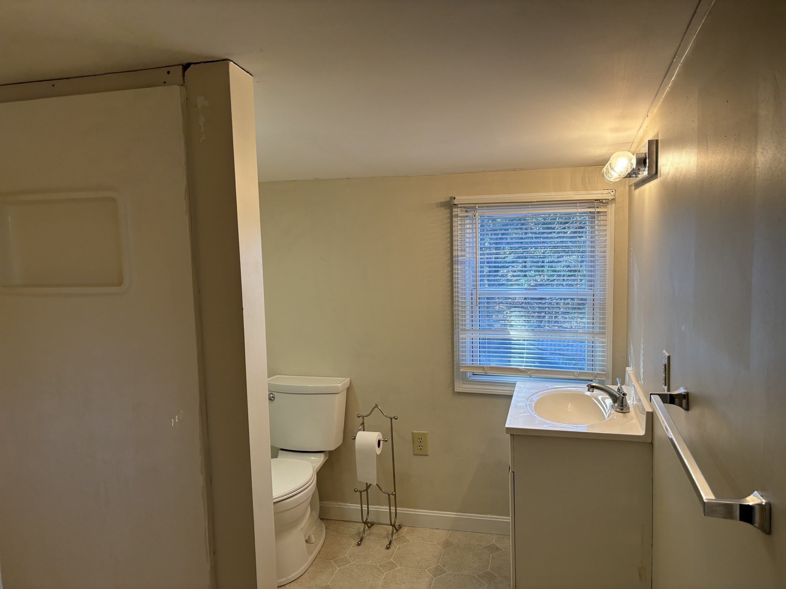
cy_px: 294
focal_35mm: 26
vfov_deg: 53.1
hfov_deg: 67.3
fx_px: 590
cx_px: 393
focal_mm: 5.96
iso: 100
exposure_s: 1/120
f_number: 1.6
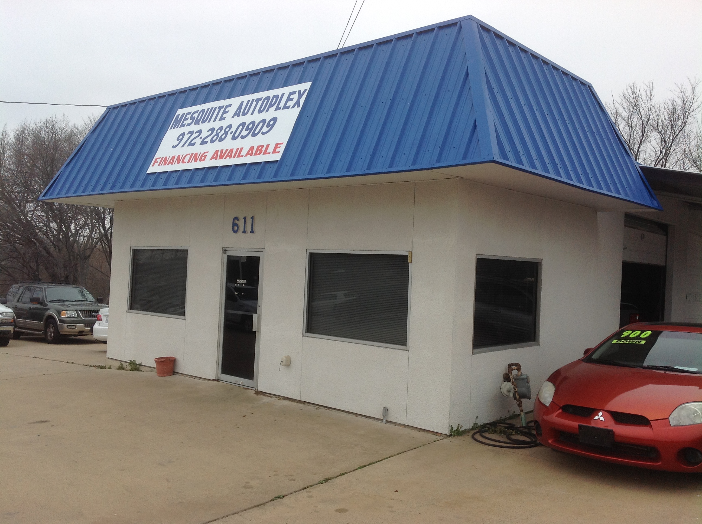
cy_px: 262
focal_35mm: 35
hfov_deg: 52.7
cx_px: 351
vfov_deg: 40.6
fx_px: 709
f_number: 2.4
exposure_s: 1/1374
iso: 80
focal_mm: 4.28
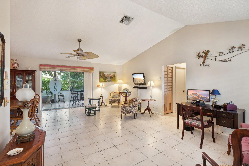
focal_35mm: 15
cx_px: 124
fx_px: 104
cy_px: 83
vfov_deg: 77.3
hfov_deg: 100.4
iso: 1000
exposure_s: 1/15
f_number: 8
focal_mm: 10
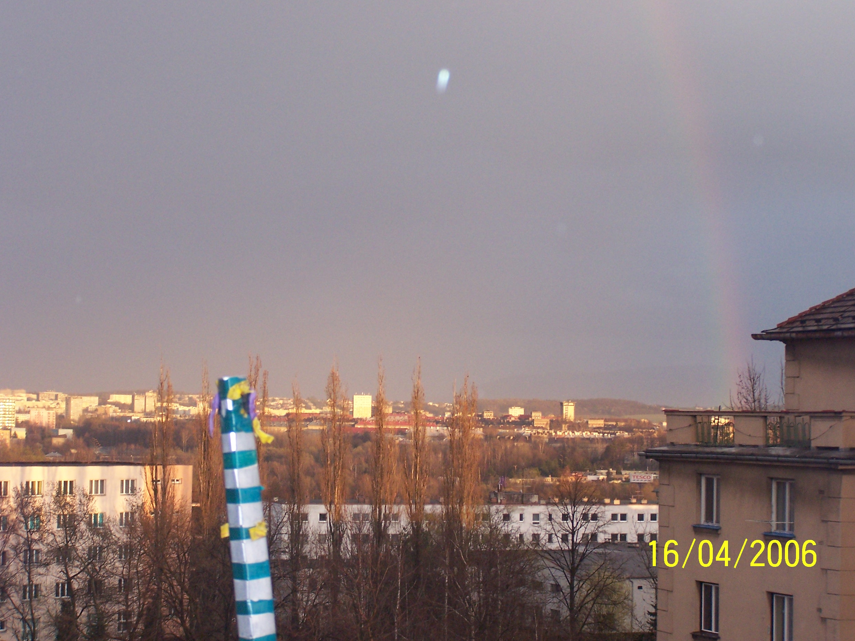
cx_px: 422
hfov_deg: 25.0
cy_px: 309
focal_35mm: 78
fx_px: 1927
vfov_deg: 18.9
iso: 140
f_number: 3.2
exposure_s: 1/125
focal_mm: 12.4
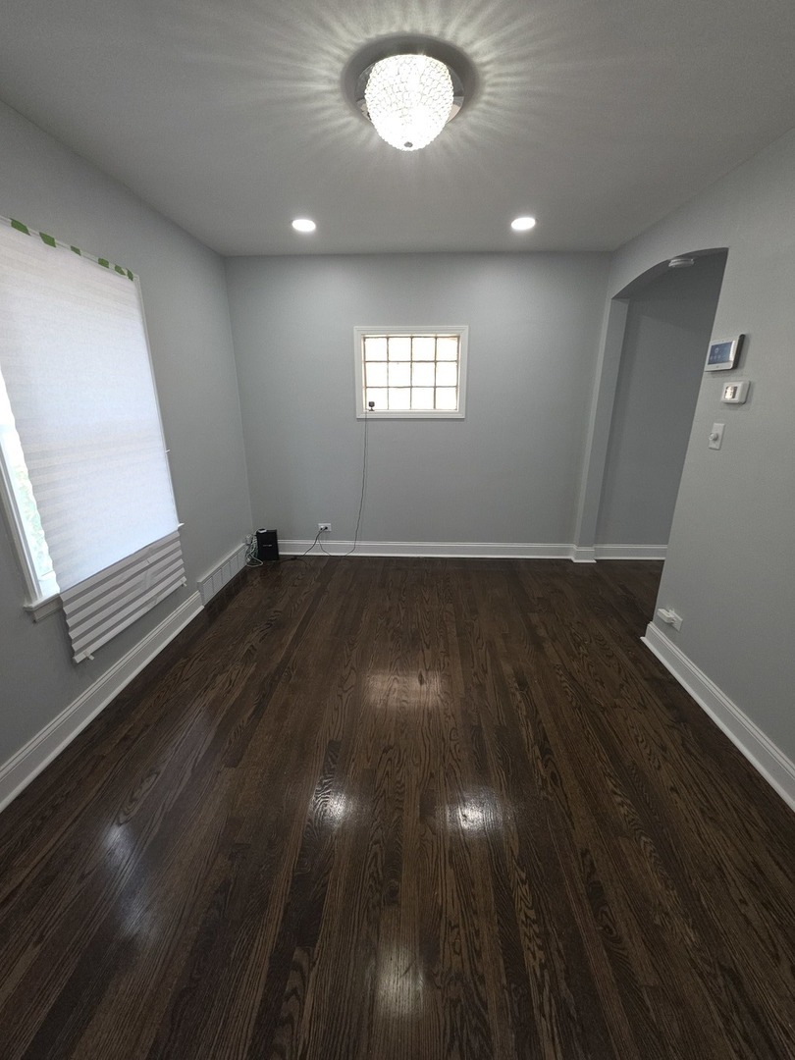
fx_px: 398
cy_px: 530
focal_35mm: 13
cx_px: 398
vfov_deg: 106.2
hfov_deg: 89.9
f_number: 1.9
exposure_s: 1/60
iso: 64
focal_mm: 2.2
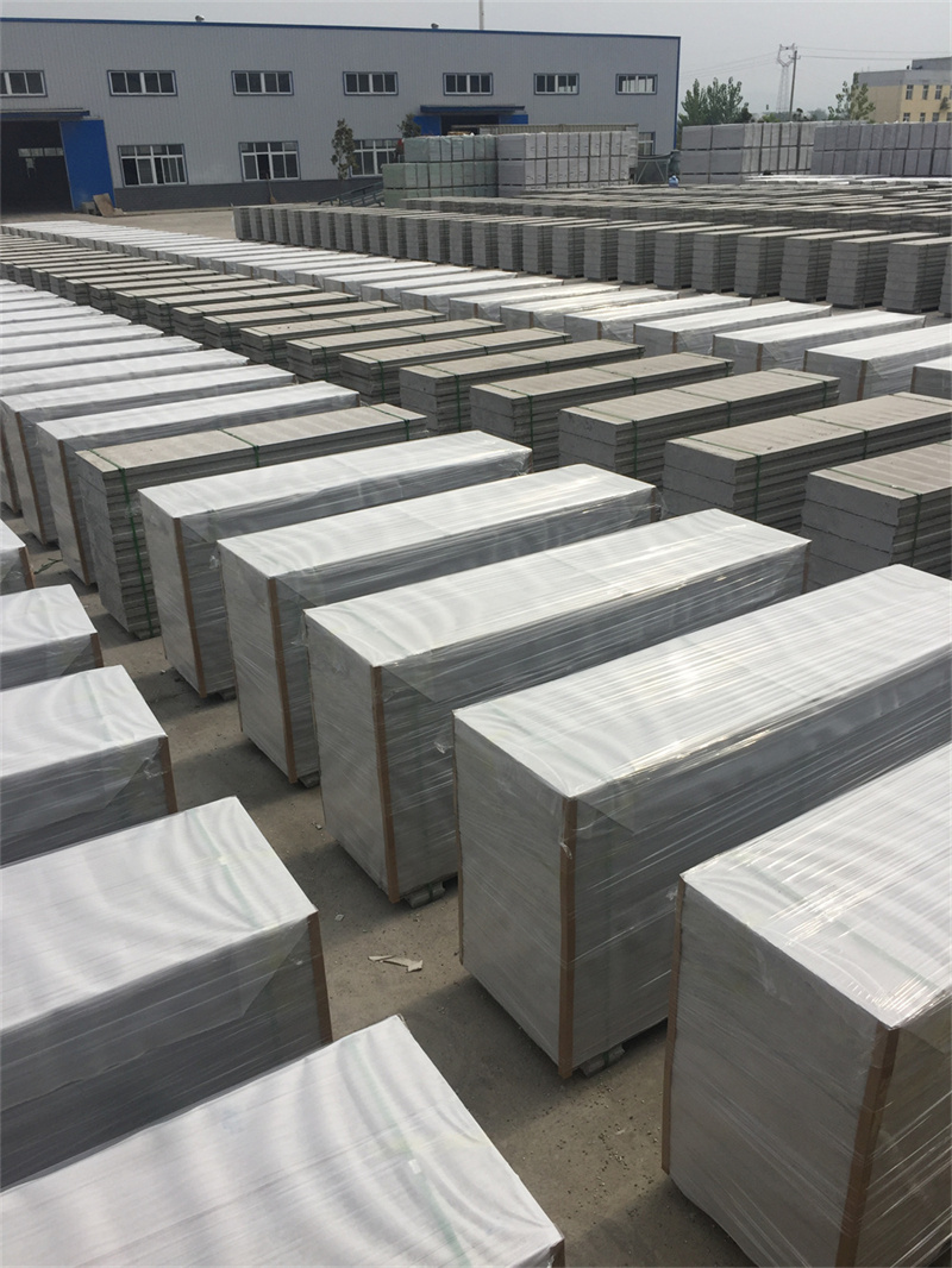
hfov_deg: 48.2
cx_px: 476
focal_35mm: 29
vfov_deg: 61.6
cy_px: 634
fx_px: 1063
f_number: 2.2
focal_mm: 4.15
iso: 32
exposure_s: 1/4405
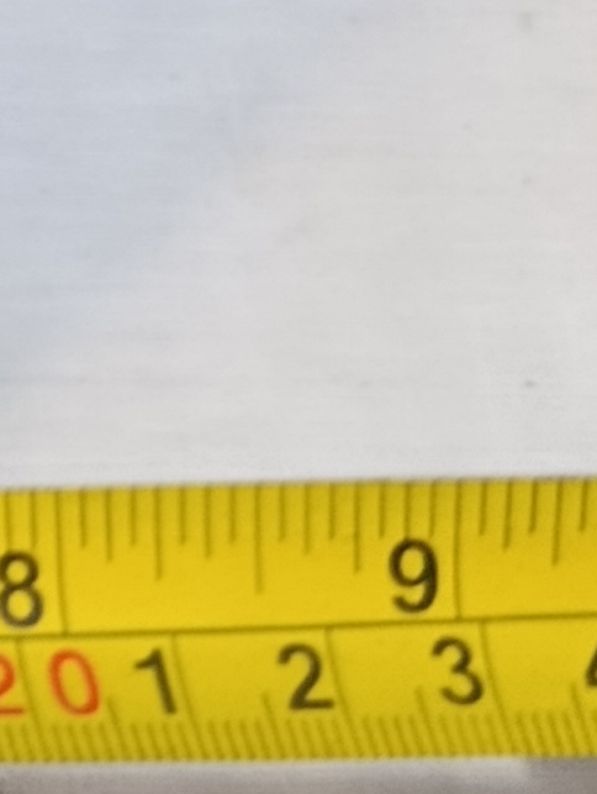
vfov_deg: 13.0
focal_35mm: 146
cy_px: -267
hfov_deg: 8.5
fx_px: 3350
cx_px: -1188
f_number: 1.65
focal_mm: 6.11
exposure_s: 1/50
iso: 671
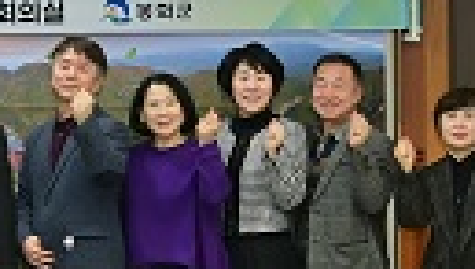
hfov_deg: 12.1
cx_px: -18
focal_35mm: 176
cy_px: 129
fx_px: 2220
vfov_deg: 6.9
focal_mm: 34
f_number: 5
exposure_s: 1/200
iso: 2500
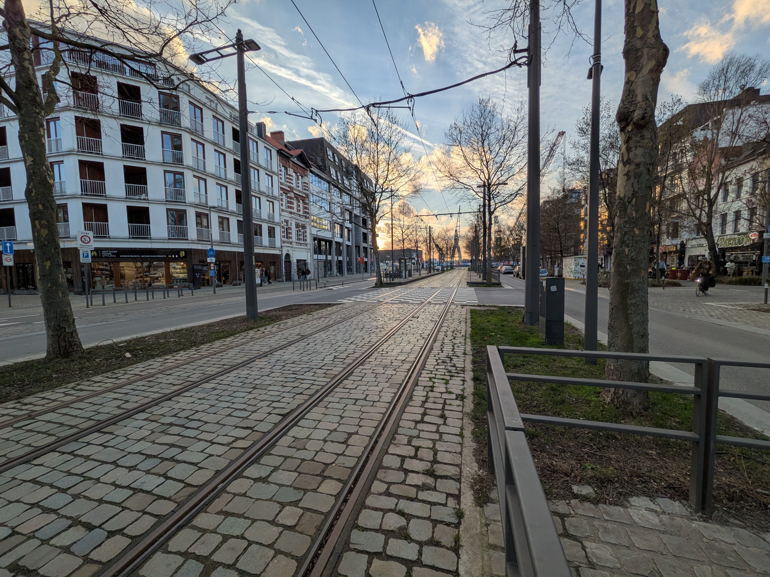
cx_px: 385
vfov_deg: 85.7
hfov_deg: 102.1
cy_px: 288
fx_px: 311
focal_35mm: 14
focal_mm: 1.85
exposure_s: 1/1145
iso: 50
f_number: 2.2
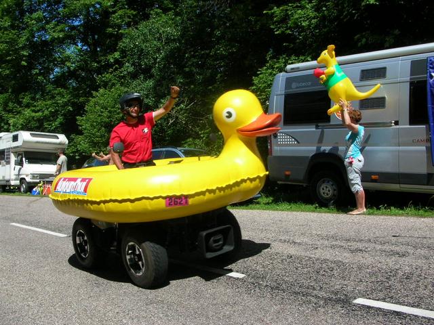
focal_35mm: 35
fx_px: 439
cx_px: 217
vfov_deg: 40.7
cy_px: 162
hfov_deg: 52.6
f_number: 5.6
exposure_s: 1/314
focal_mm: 5.8
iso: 50
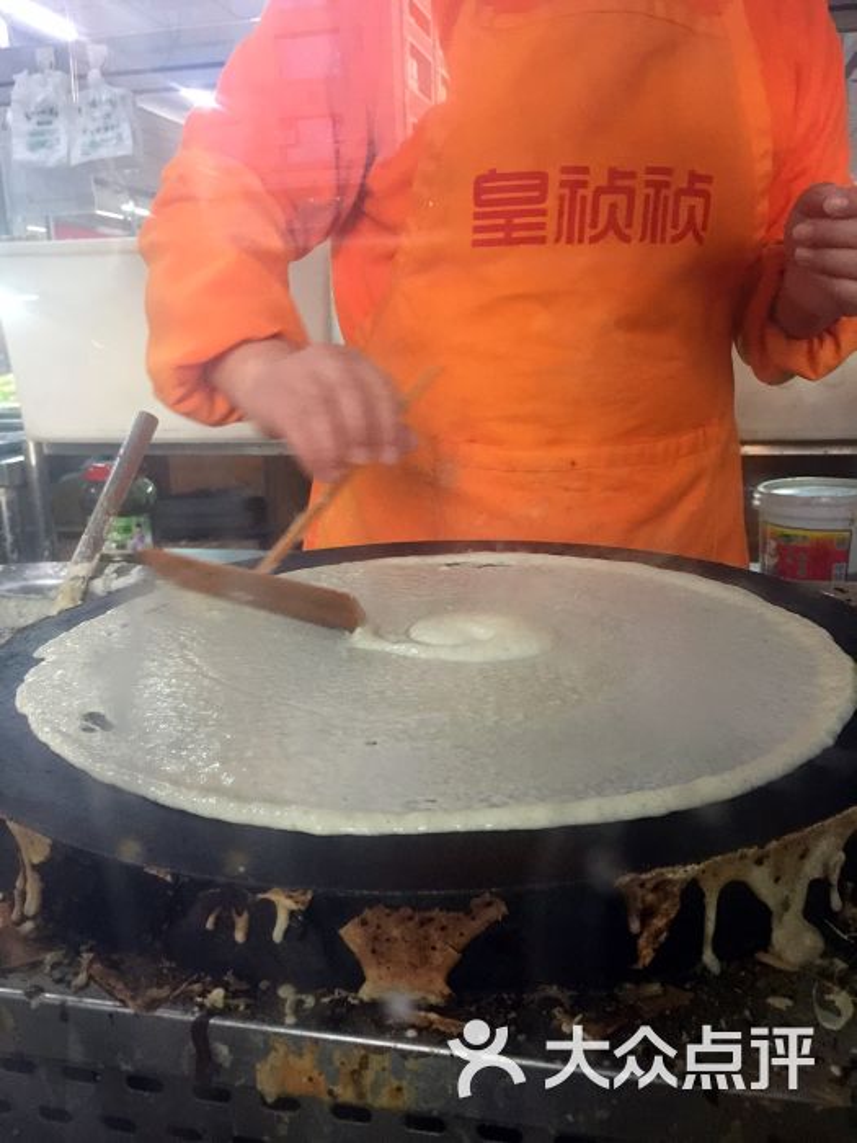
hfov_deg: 48.2
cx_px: 428
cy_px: 572
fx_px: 957
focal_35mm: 29
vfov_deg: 61.7
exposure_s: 1/17
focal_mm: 4.15
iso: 125
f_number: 2.2
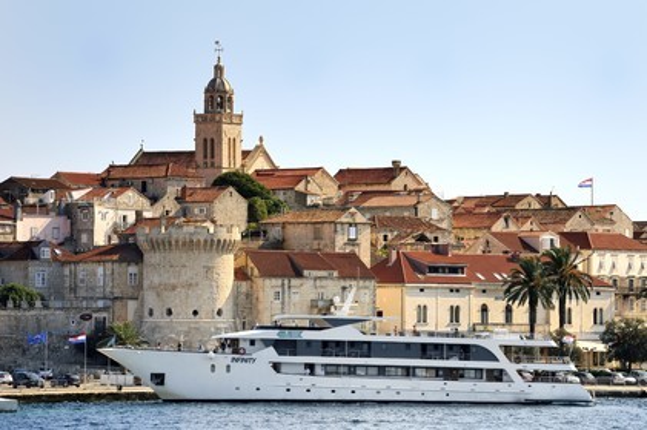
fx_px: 3322
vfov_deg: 7.4
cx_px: 324
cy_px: 215
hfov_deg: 11.1
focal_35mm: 185
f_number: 9
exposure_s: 1/640
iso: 200
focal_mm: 185
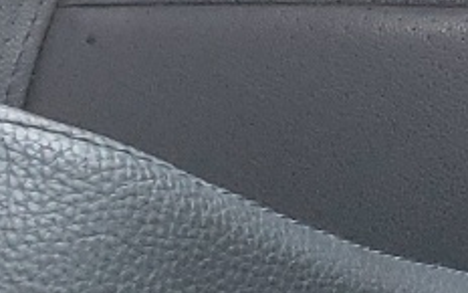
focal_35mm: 190
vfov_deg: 6.5
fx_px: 2423
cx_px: 1114
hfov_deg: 9.8
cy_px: -432
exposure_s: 1/120
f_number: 1.5
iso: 78
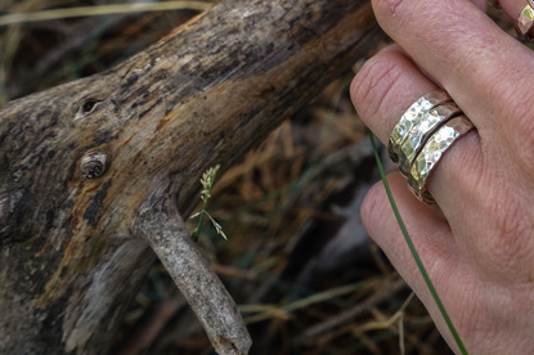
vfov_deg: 24.1
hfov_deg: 34.4
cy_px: 19
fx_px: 800
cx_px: 502
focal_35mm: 54
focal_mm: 28
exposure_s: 1/400
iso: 640
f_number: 6.3
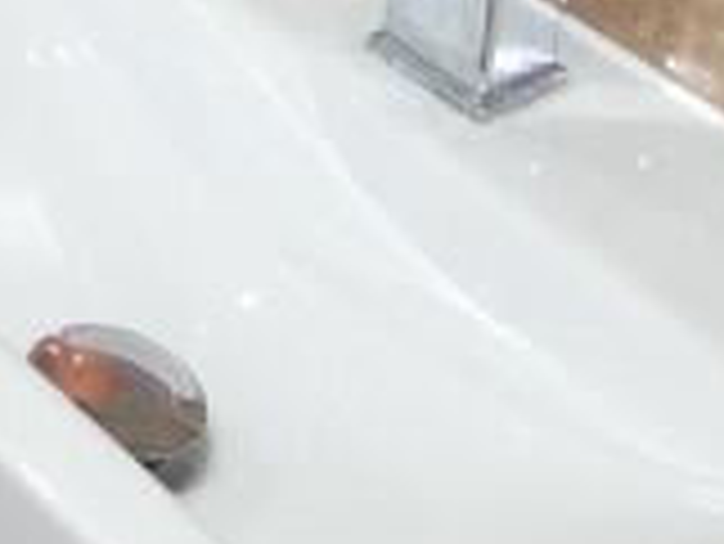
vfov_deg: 9.4
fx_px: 2658
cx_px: -657
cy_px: -1048
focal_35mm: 127
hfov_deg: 13.6
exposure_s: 1/60
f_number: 2.8
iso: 250
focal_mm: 3.6
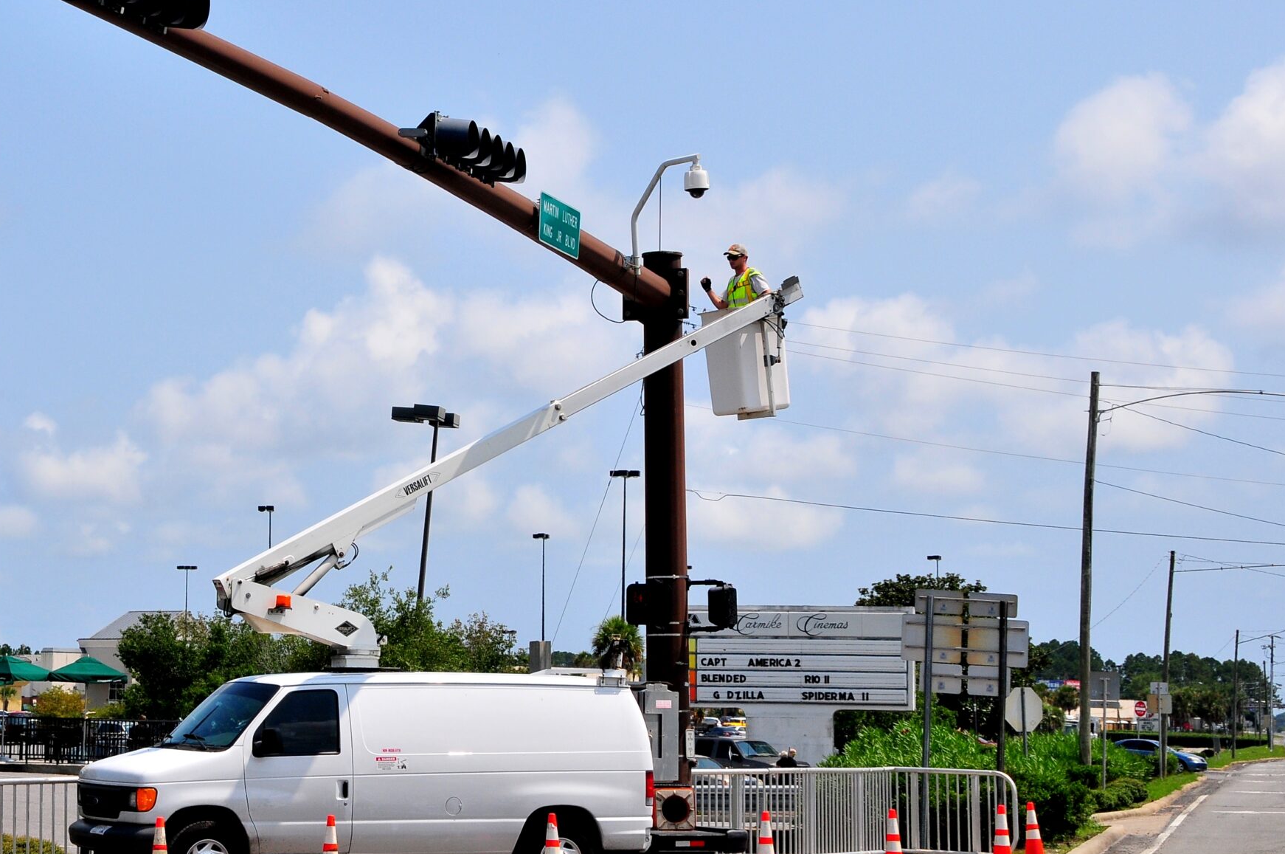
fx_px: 3458
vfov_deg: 14.1
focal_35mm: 97
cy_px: 391
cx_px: 379
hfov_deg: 20.9
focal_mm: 44
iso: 400
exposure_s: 1/500
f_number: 11
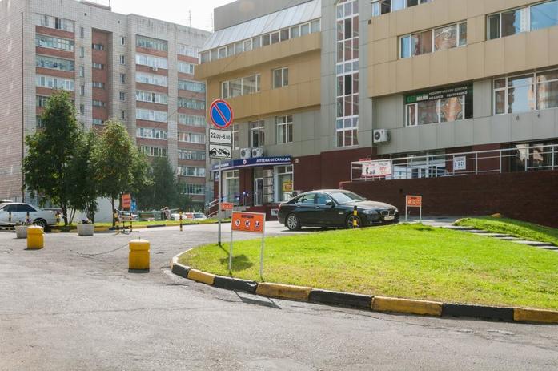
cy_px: 186
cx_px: 279
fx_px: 720
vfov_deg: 28.9
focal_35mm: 46
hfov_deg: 42.4
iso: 100
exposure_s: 1/100
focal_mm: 31
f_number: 10
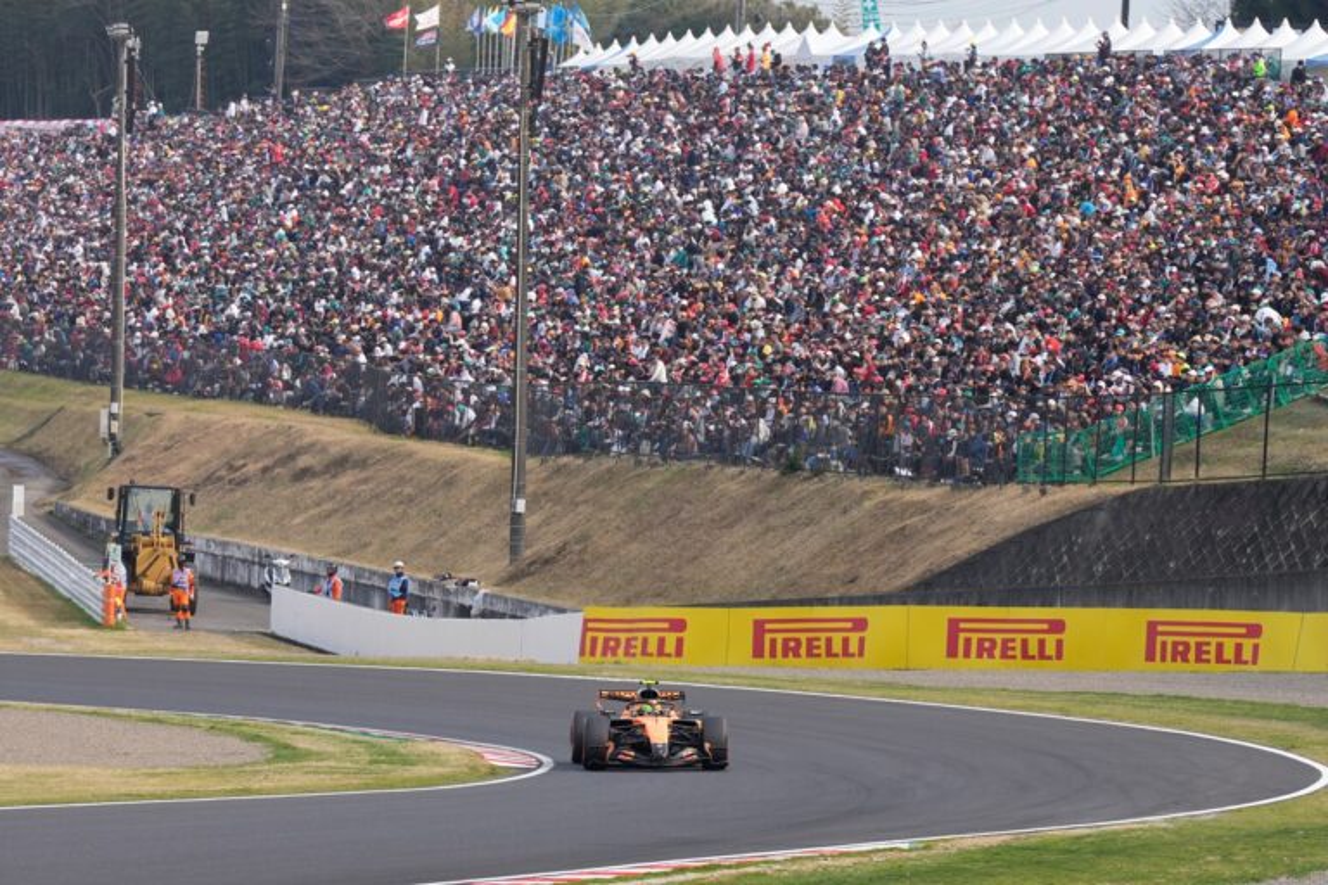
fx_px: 10217
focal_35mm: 277
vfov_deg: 5.0
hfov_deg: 7.4
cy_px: 442
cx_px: 664
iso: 400
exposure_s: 1/1000
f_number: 6.3
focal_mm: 185
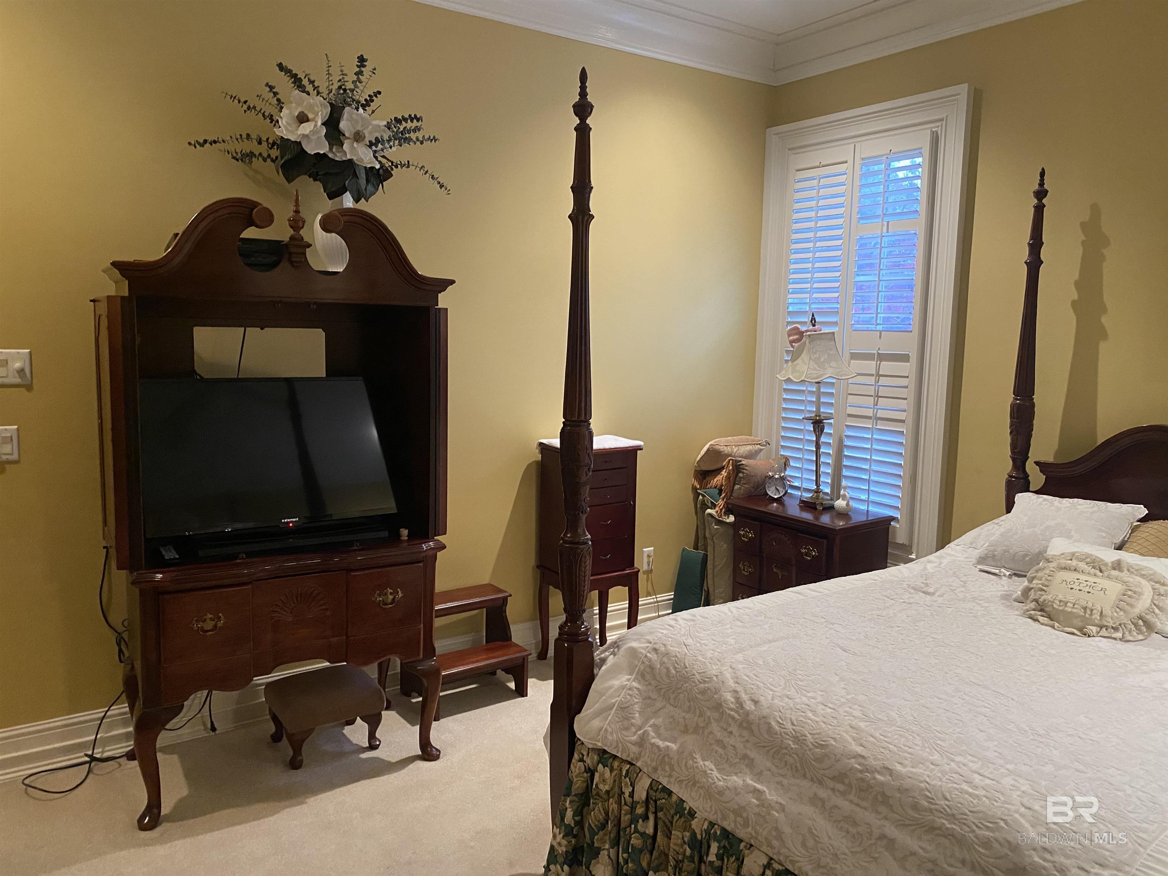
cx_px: 584
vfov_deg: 53.1
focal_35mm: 26
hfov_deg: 67.3
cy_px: 438
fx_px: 877
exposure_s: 1/60
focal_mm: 4.25
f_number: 1.8
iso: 400
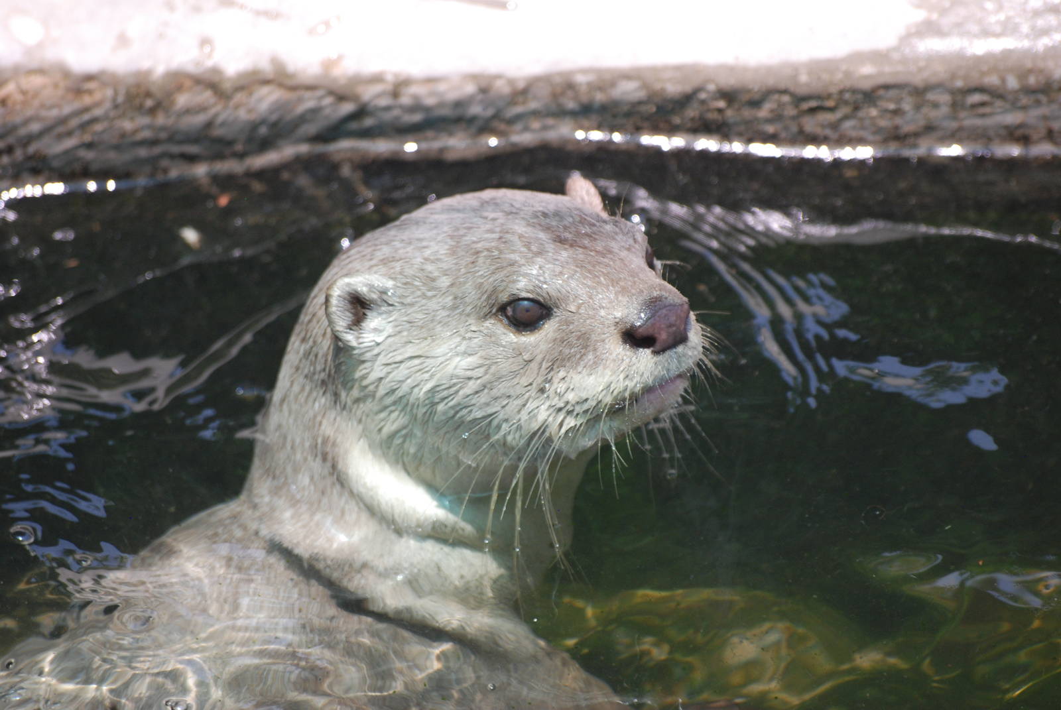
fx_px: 10622
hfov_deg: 5.7
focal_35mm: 360
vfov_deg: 3.8
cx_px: 530
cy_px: 355
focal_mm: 240
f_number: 5.3
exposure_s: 1/500
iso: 360
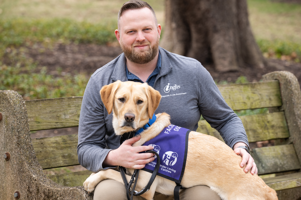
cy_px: 100
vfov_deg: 8.9
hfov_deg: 13.2
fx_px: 1296
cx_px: 150
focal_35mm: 155
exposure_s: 1/640
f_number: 5
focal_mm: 155
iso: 320
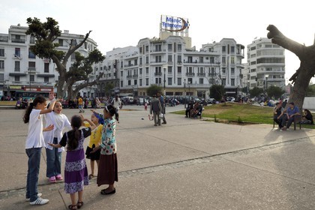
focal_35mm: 24
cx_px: 158
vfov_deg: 53.1
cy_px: 105
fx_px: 210
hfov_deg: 73.7
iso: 200
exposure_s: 1/250
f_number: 10
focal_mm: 24
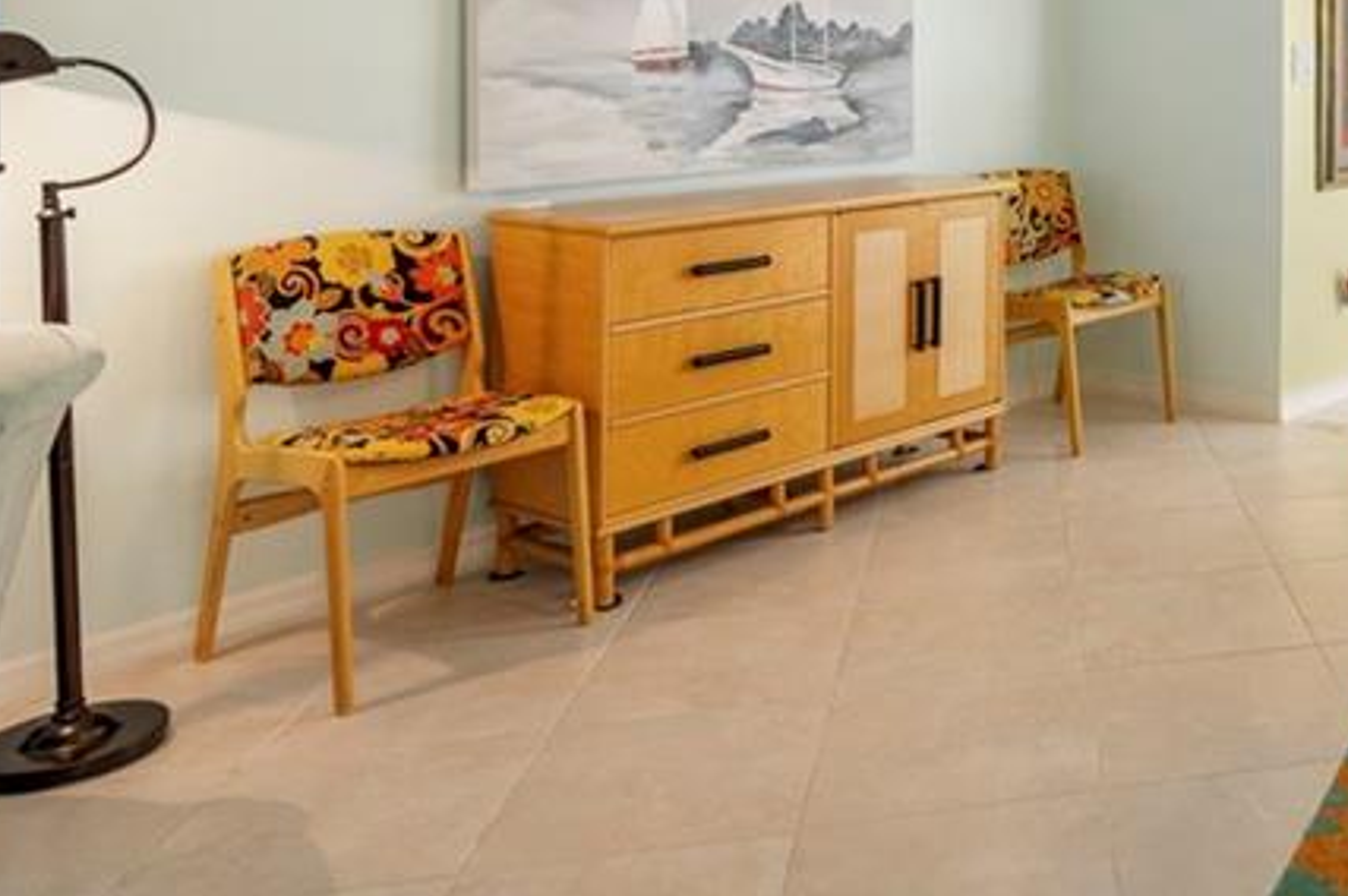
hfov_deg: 43.3
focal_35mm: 37
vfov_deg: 33.4
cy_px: 57
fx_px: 1392
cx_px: 1389
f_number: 4
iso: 720
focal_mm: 15.5
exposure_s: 1/15
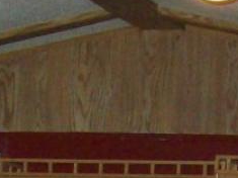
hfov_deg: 8.9
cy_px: 517
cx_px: 9
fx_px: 1519
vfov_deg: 6.2
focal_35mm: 221
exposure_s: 1/64
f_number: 2.7
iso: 200
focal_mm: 6
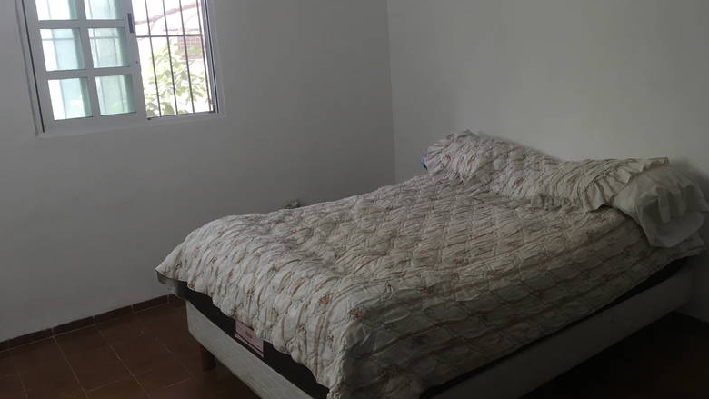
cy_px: 170
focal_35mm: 32
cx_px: 358
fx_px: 602
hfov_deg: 61.0
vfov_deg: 36.6
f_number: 2.2
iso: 50
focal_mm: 4.15
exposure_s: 1/30
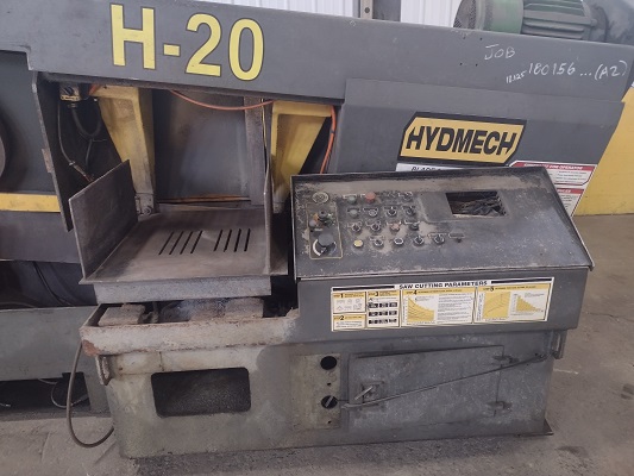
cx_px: 317
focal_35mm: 27
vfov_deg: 51.4
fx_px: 495
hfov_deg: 65.3
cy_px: 238
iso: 438
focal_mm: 4.71
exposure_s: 1/40
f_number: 1.7
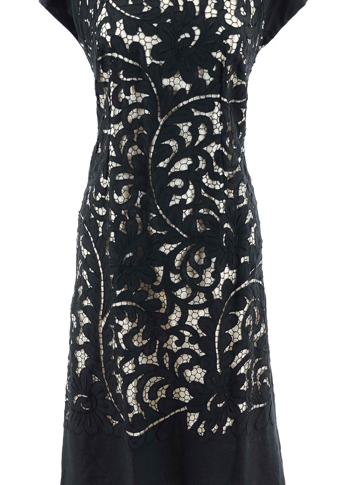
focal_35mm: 94
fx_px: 1318
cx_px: 158
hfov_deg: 15.7
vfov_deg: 20.9
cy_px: 230
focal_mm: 48
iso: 160
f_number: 6.3
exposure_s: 1/80
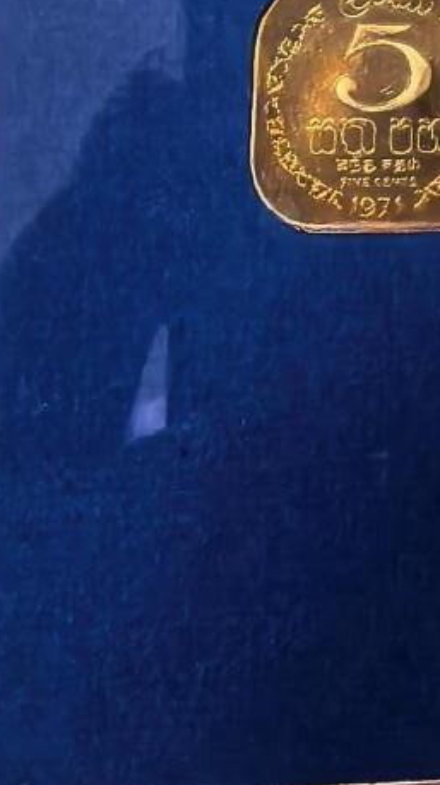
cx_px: 714
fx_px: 1662
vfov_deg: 23.4
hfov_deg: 13.9
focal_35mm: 80
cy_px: -238
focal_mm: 1.68
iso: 125
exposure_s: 1/33.3
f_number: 2.2
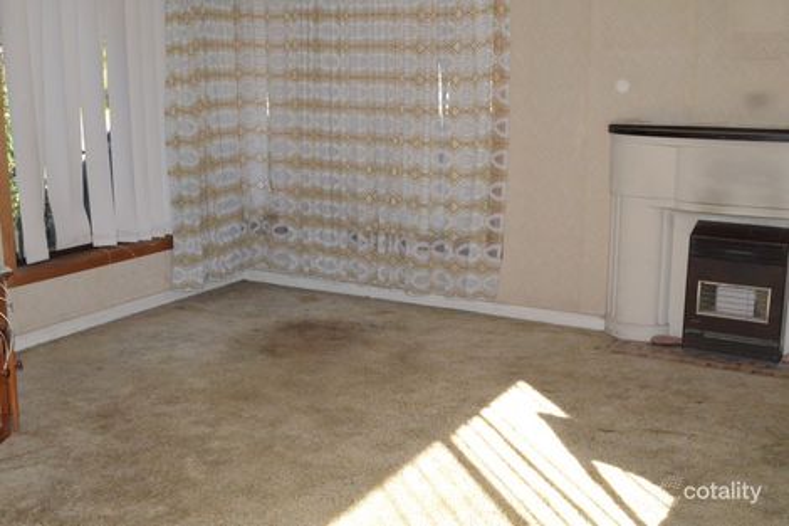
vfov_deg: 30.8
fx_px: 953
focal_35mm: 44
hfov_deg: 45.0
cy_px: 263
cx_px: 394
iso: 3200
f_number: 13
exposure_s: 1/200
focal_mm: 29
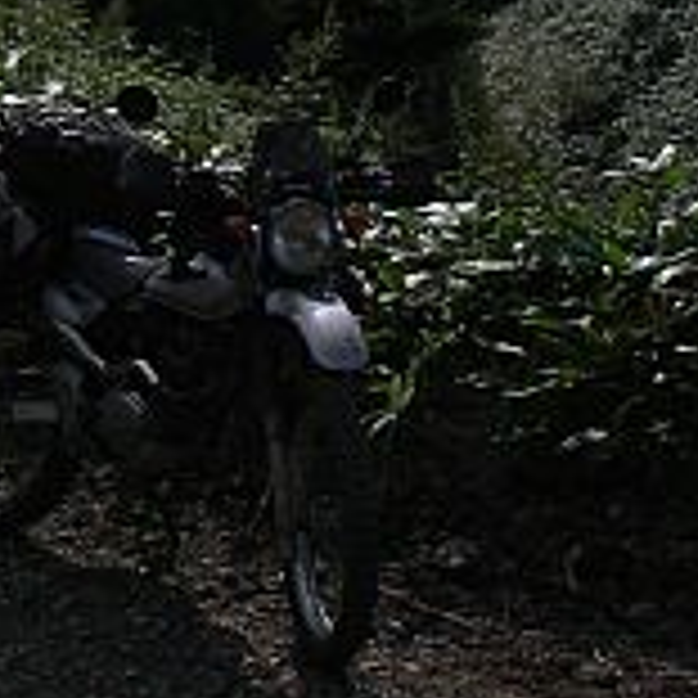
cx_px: 90
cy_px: 27
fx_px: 2327
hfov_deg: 16.9
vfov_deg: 16.8
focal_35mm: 102
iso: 50
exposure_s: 1/320
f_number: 7.1
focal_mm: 7.2
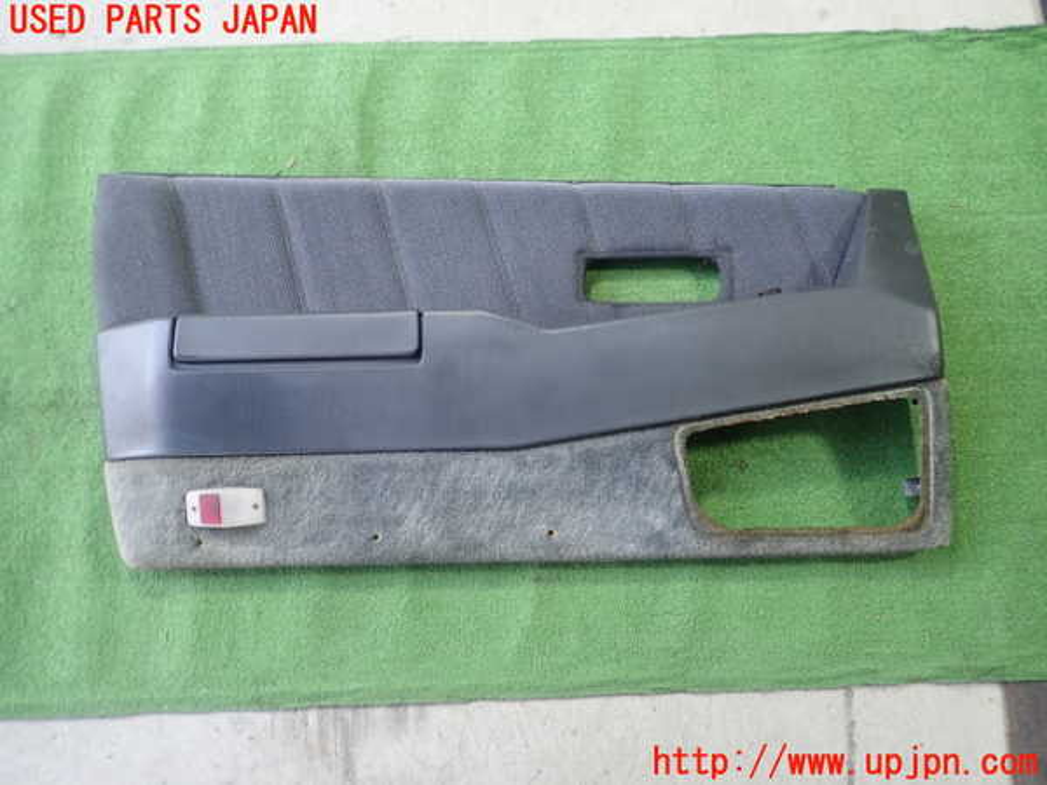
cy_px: 392
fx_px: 756
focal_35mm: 25
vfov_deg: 54.9
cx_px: 524
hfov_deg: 69.4
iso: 200
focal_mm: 4.5
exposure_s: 1/50
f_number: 2
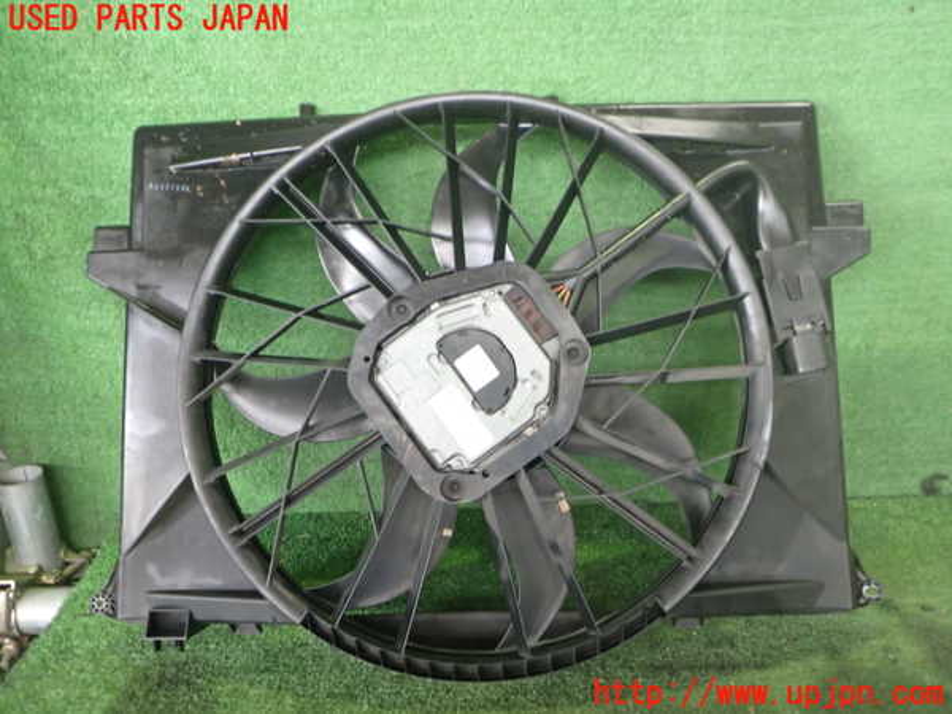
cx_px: 476
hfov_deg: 60.0
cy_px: 357
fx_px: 825
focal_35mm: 30
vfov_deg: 46.8
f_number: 2.3
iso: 500
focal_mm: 5.4
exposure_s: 1/30
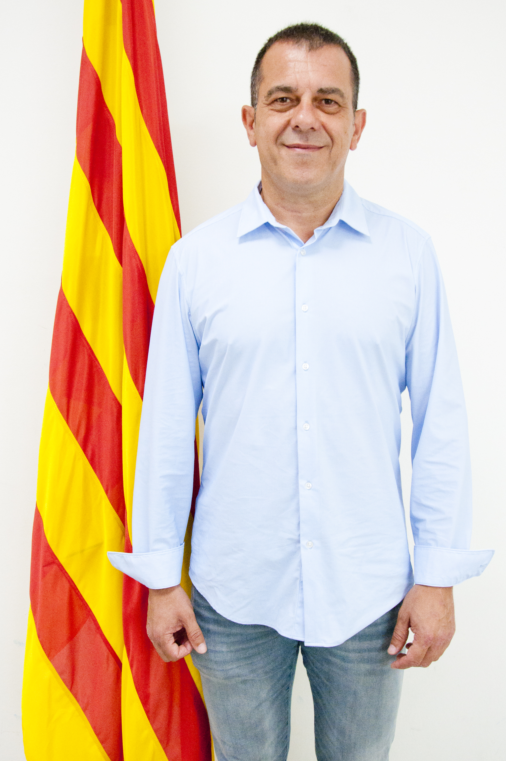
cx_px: 253
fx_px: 845
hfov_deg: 33.3
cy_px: 384
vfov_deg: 48.5
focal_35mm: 40
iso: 2500
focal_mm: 26
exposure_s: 1/200
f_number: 7.1
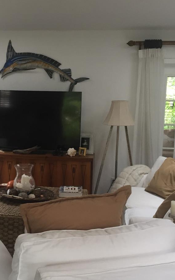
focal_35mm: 54
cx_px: 32
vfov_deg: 37.4
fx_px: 412
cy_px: 163
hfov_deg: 23.6
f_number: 2.2
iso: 64
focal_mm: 4.15
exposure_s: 1/30
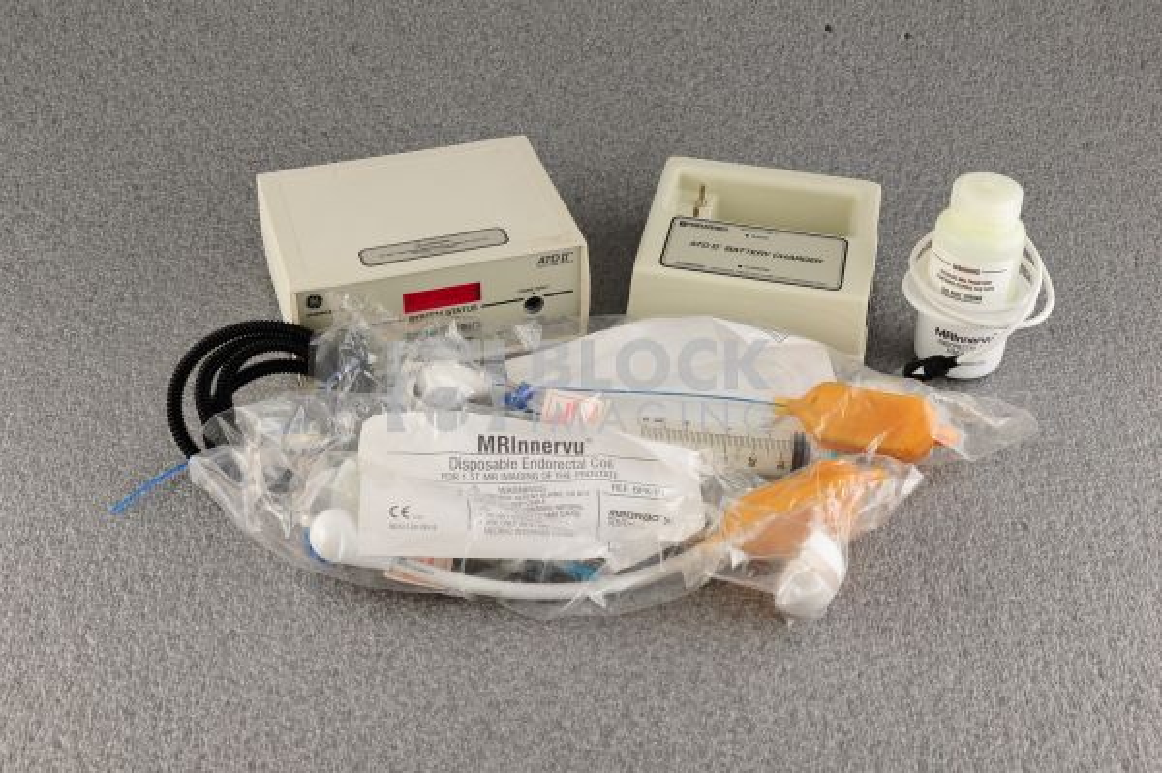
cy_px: 386
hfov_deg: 39.6
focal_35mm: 50
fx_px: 1613
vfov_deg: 26.9
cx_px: 581
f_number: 13
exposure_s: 1/125
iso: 1600
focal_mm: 50
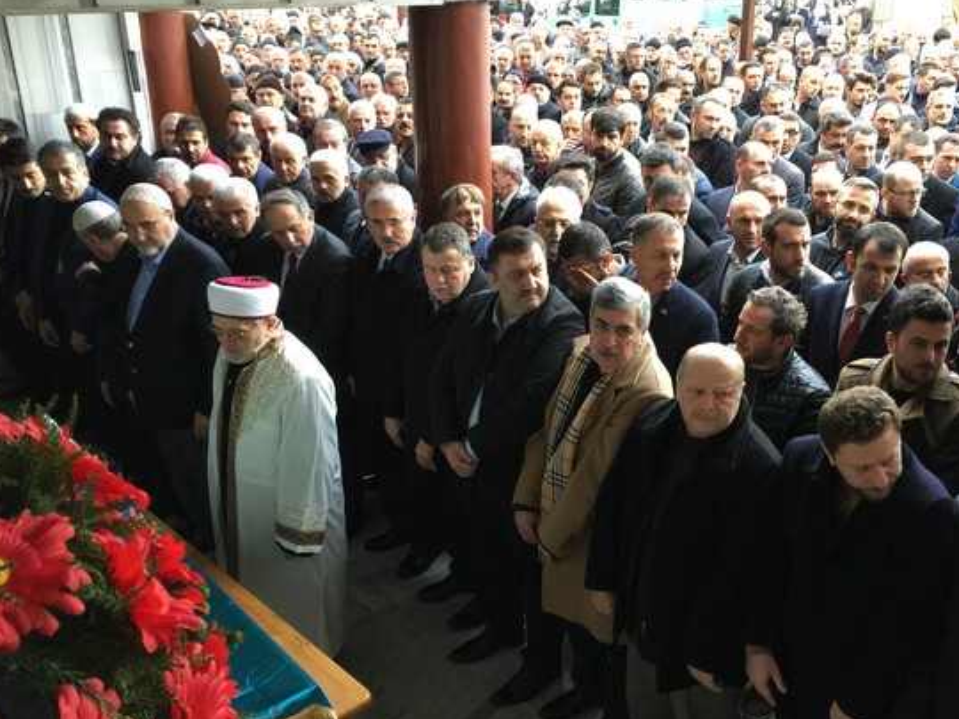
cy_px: 378
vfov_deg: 39.6
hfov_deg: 51.0
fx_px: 997
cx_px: 583
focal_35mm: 36
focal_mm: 4.15
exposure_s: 1/17
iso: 50
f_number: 2.2
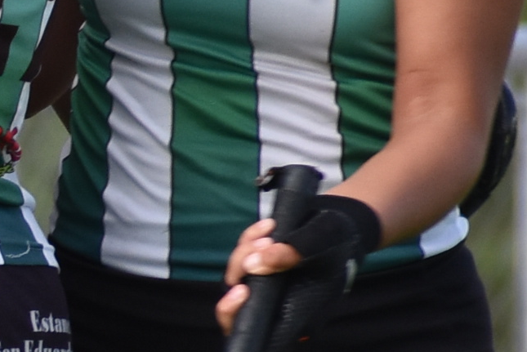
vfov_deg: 0.4
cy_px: 143
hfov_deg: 0.7
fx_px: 45922
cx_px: -424
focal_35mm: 3135
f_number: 8
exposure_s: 1/400
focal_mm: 300
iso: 400
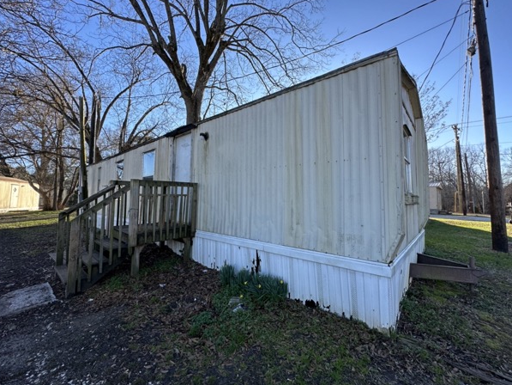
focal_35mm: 15
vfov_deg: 81.7
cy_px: 184
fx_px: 222
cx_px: 262
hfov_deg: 98.1
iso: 40
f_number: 2.2
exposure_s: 1/493
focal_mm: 2.22
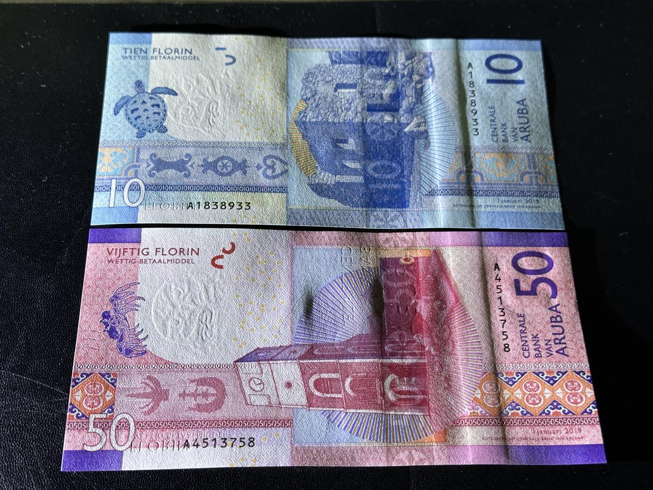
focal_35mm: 48
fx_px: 905
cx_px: 326
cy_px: 245
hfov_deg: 39.7
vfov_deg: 30.3
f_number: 1.78
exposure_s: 1/50
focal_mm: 6.86
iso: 100
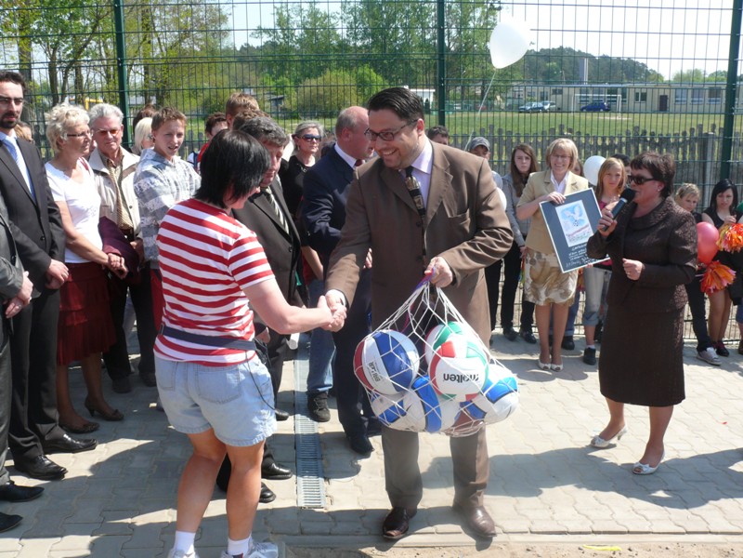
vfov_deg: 40.7
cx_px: 372
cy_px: 279
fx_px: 751
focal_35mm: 35
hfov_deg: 52.6
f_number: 5.6
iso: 100
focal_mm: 7.4
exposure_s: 1/250
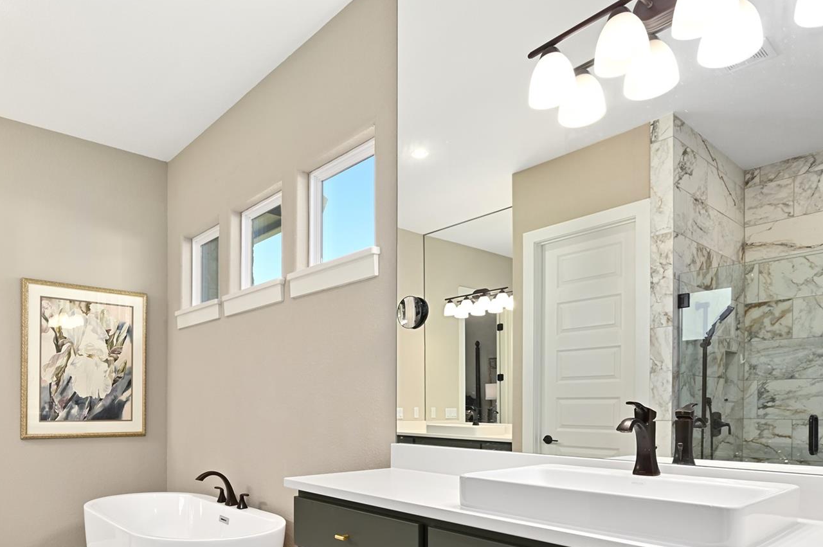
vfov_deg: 50.8
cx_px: 292
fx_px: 548
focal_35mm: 24
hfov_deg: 72.1
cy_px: 413
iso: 800
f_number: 8
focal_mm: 15
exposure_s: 1/10
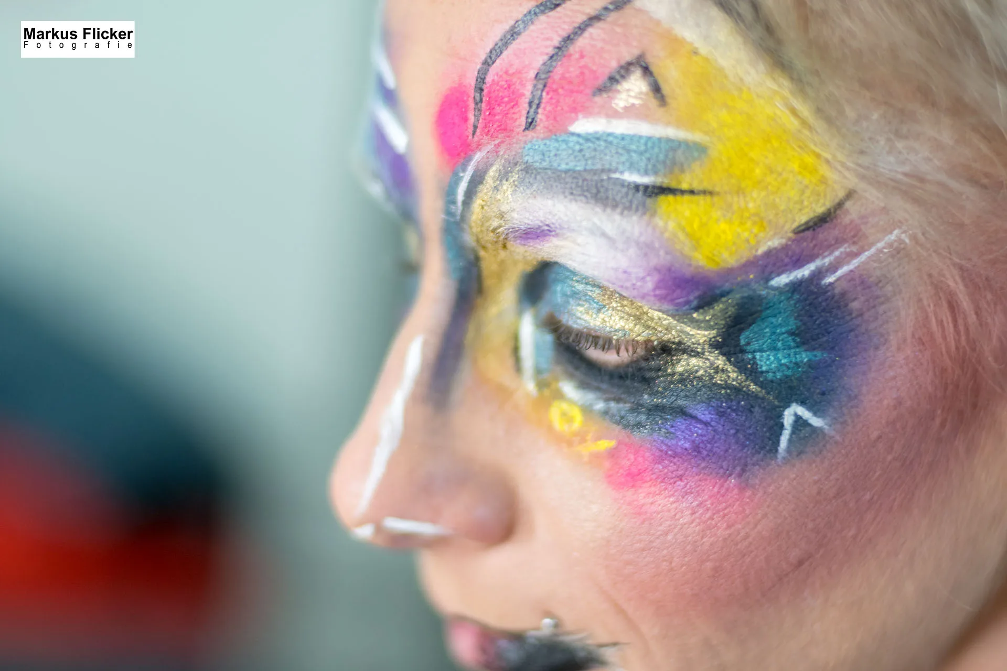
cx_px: 504
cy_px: 336
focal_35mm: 75
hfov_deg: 27.0
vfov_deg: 18.2
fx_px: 2098
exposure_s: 1/125
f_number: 2
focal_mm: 50
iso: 400
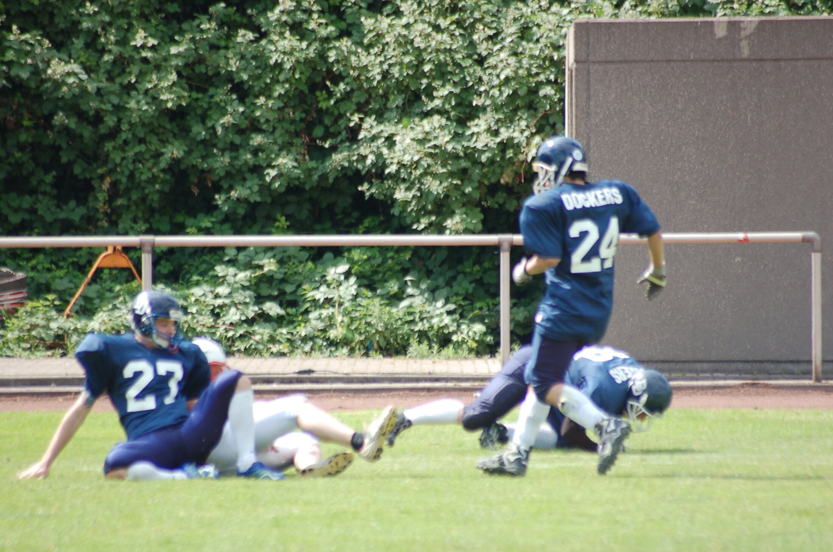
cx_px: 416
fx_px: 10393
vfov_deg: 3.0
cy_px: 276
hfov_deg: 4.6
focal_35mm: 450
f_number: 5.6
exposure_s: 1/500
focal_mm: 300
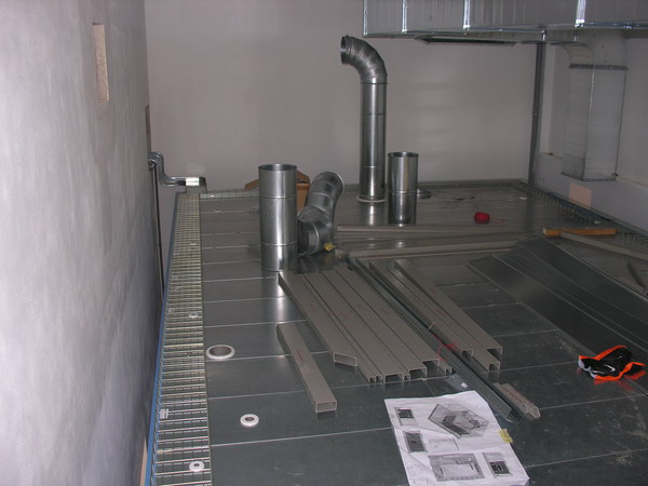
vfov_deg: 40.7
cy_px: 243
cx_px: 324
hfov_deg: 52.6
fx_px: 655
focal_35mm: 35
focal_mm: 8.9
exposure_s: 1/60.1
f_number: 2.8
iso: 72
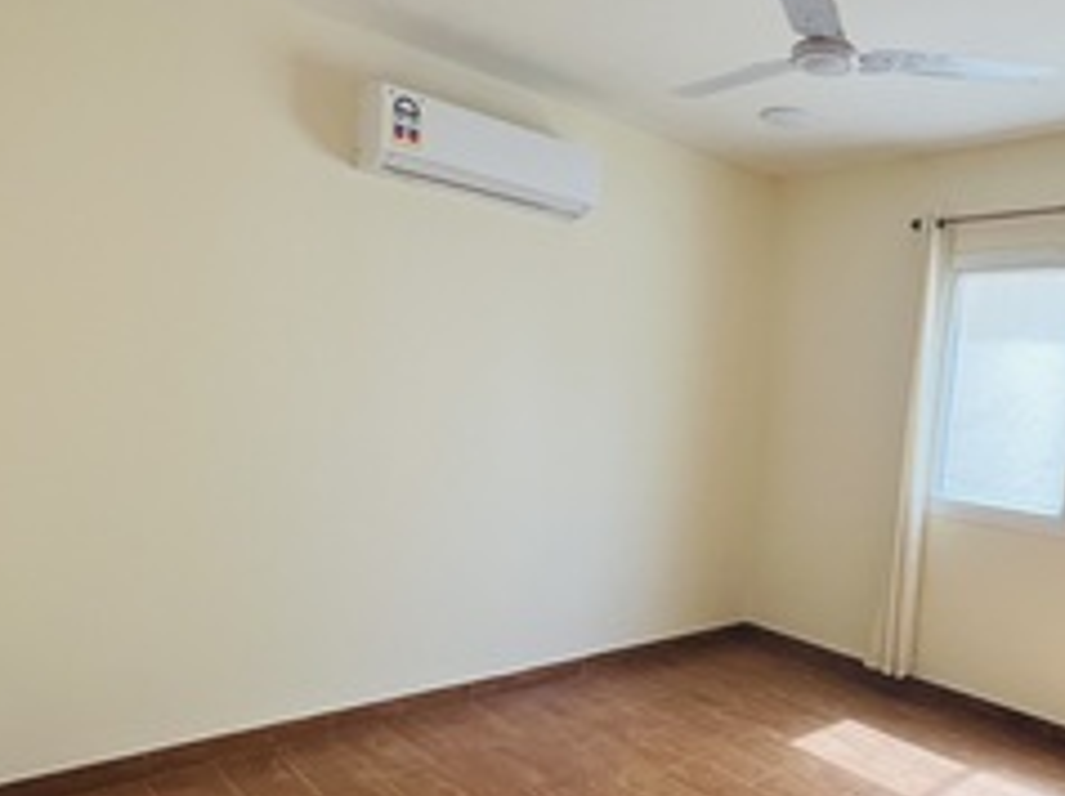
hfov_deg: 66.0
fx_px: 768
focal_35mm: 25
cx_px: 772
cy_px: 517
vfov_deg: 53.9
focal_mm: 1.57
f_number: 1.8
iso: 125
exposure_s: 1/99
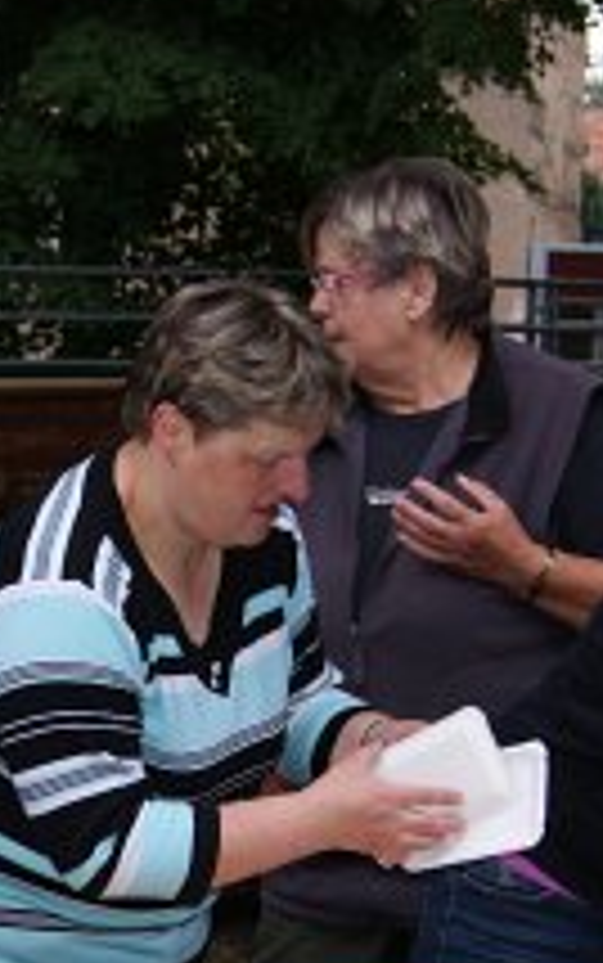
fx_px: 2888
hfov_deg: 11.8
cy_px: 747
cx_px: 36
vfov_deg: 18.8
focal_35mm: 110
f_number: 4
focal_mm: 24
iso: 100
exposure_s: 1/160
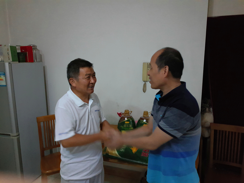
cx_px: 122
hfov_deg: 58.4
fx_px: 218
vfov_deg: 45.4
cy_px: 92
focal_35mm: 31
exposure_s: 1/17
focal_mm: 4.73
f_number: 2.2
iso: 640
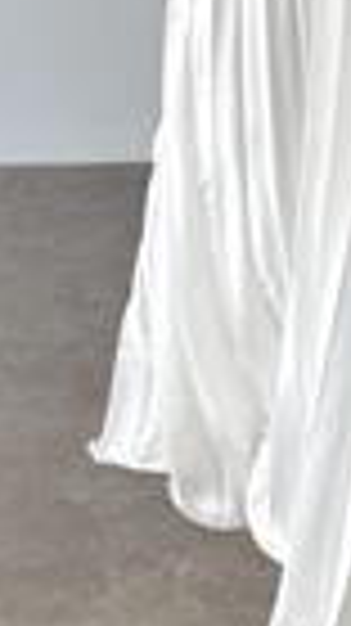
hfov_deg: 11.8
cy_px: -241
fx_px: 1658
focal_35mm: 100
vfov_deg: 19.3
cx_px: 450
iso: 80
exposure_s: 1/312
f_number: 1.78
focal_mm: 6.86
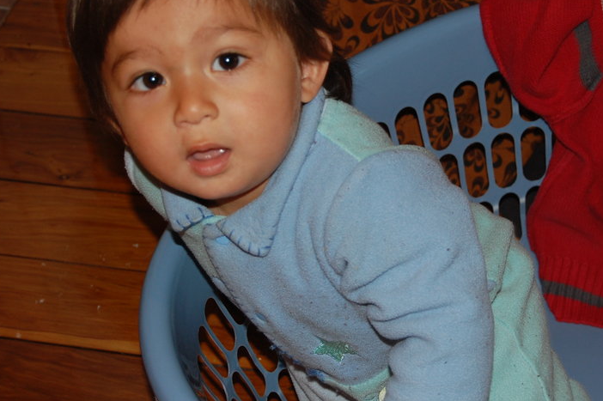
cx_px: 358
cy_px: 172
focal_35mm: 105
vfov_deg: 13.0
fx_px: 1757
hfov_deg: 19.4
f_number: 5.6
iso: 400
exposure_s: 1/60
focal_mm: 48
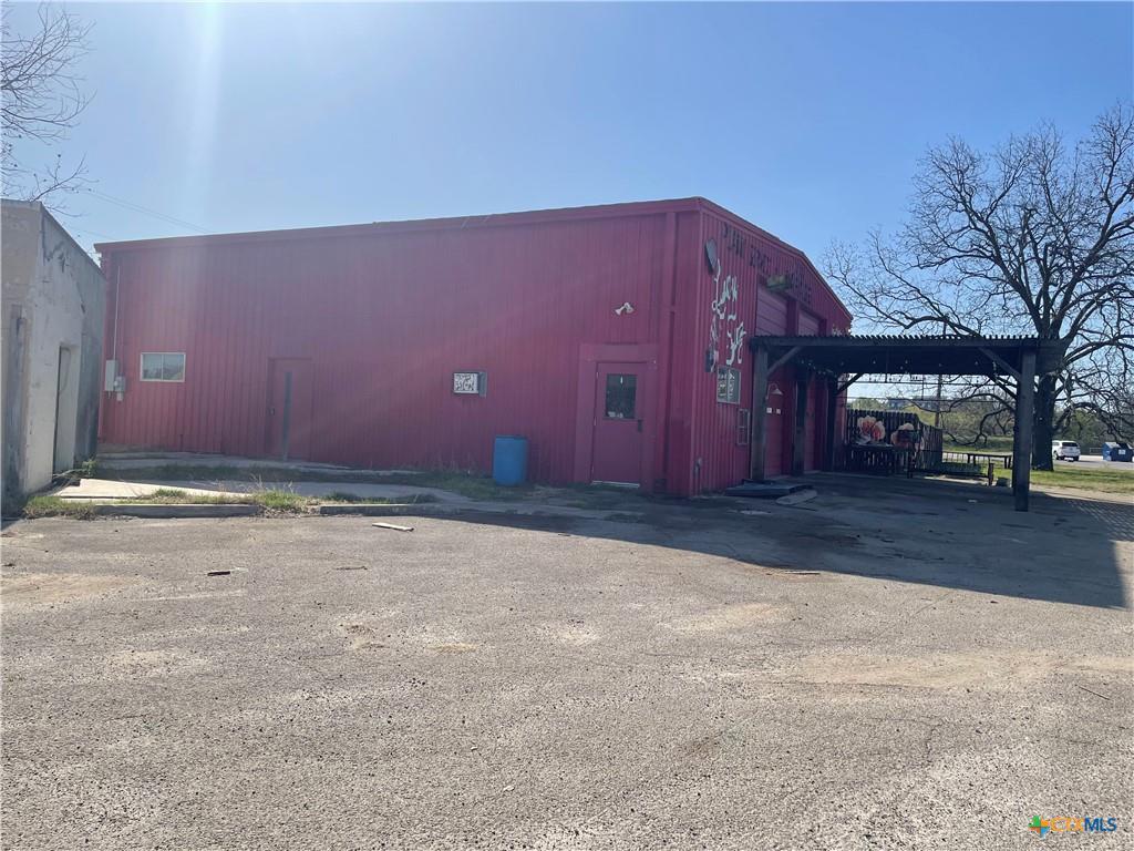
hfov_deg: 67.3
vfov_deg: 53.1
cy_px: 426
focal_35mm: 26
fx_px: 852
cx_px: 567
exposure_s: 1/5051
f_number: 1.6
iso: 32
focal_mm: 4.2
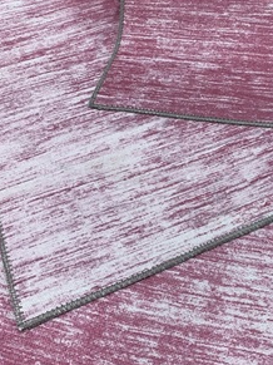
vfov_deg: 42.1
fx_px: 474
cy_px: 189
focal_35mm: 45
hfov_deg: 31.4
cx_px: 213
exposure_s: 1/100
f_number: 1.8
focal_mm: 4.25
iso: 50
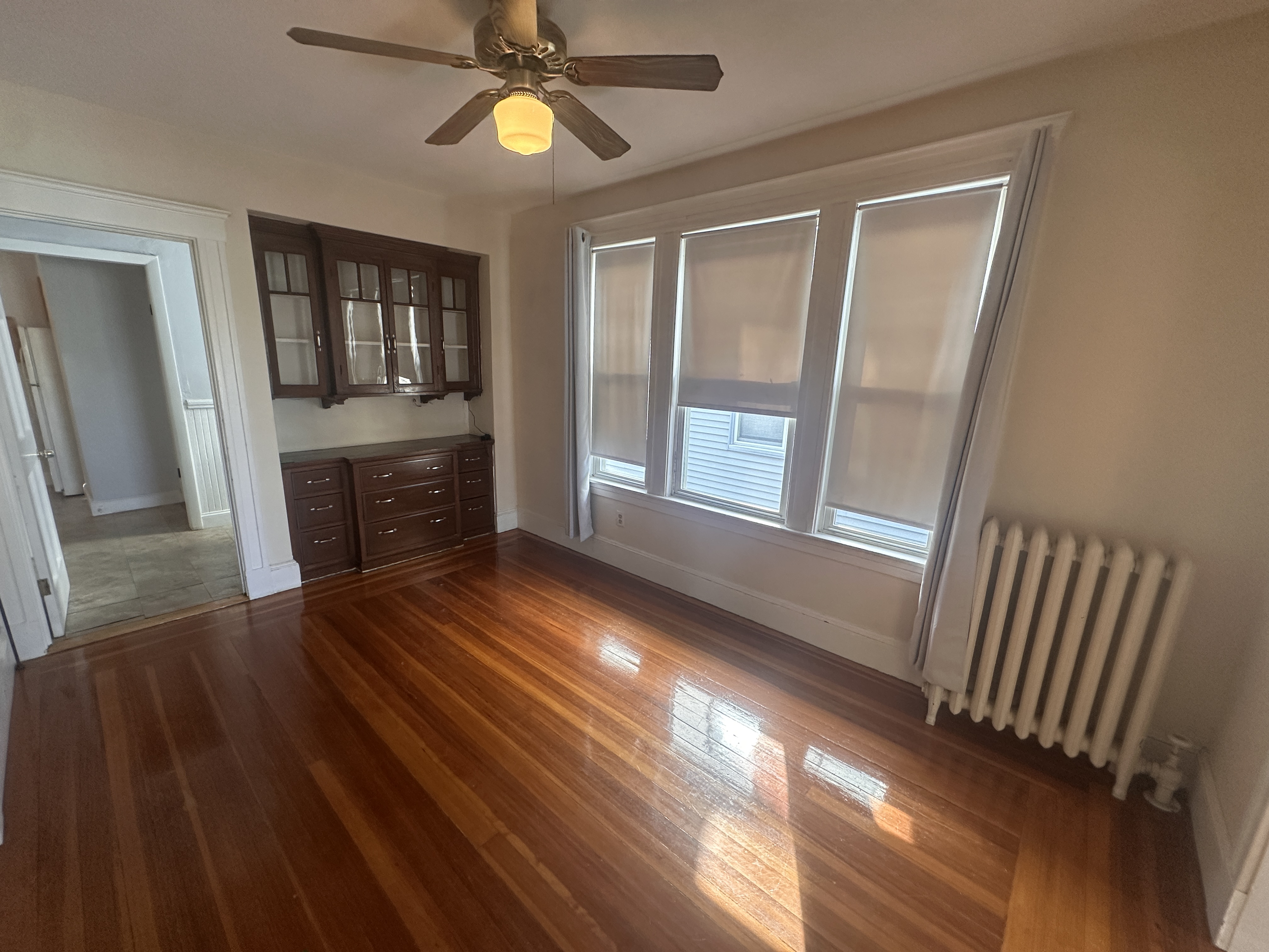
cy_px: 476
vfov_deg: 85.7
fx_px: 513
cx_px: 634
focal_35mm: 14
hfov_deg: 102.1
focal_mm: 2.22
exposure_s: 1/60
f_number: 2.2
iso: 200
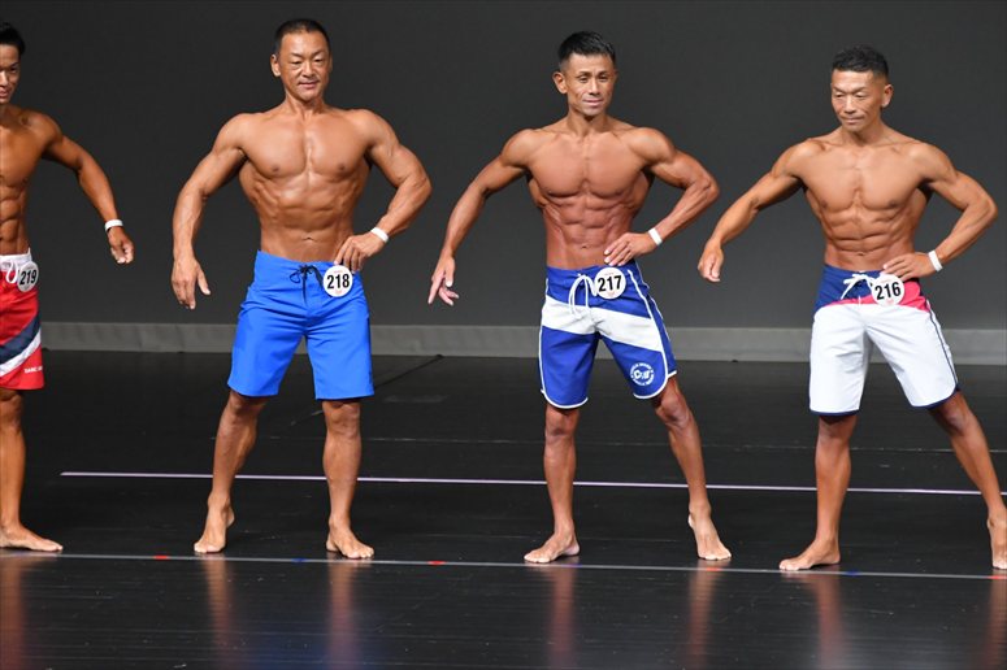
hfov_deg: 6.5
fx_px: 8807
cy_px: 335
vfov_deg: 4.4
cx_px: 504
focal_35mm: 315
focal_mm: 210
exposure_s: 1/400
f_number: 5.6
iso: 4000
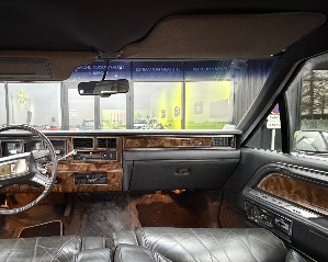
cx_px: 104
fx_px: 184
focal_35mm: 19
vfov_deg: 70.8
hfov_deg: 80.0
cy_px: 138
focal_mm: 2.22
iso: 1250
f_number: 2.2
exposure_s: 1/60
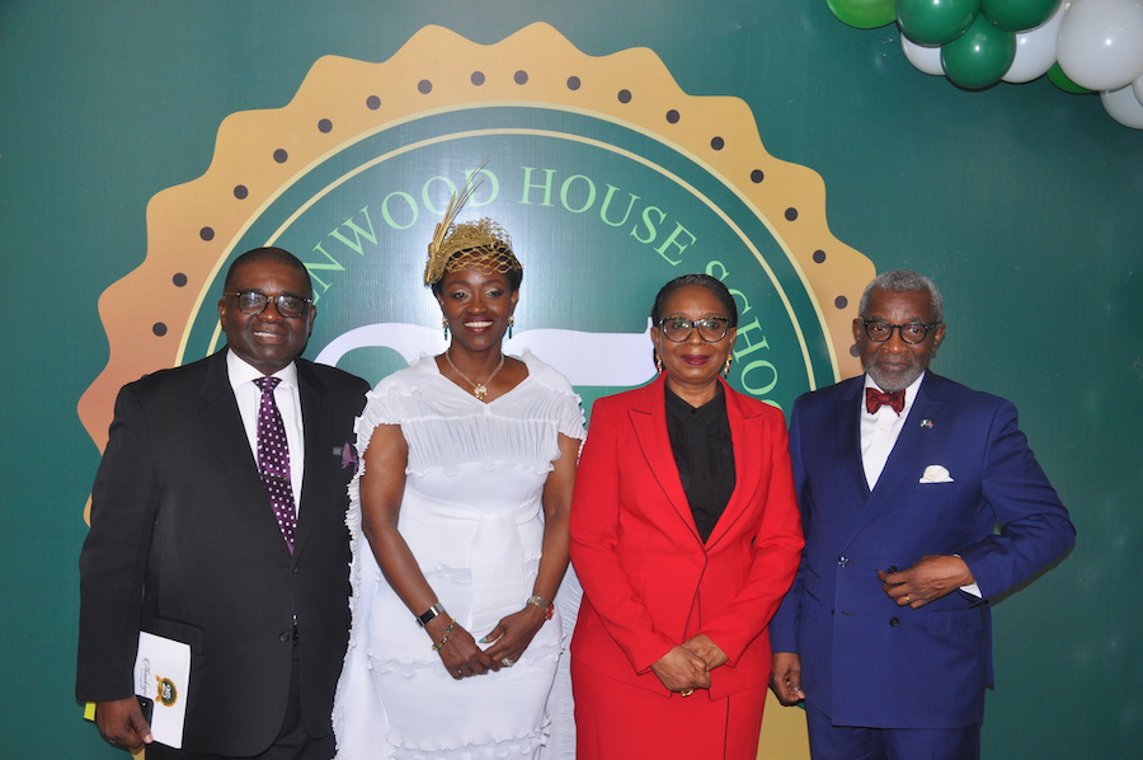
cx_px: 572
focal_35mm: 39
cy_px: 380
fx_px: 1237
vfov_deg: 34.1
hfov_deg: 49.6
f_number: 5.6
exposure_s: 1/60
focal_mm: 26
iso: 400
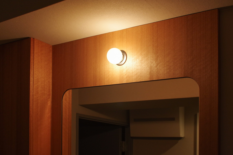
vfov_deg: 29.8
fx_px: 291
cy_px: 78
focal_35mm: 45
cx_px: 116
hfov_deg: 43.6
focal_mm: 30
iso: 800
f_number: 7.1
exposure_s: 1/100
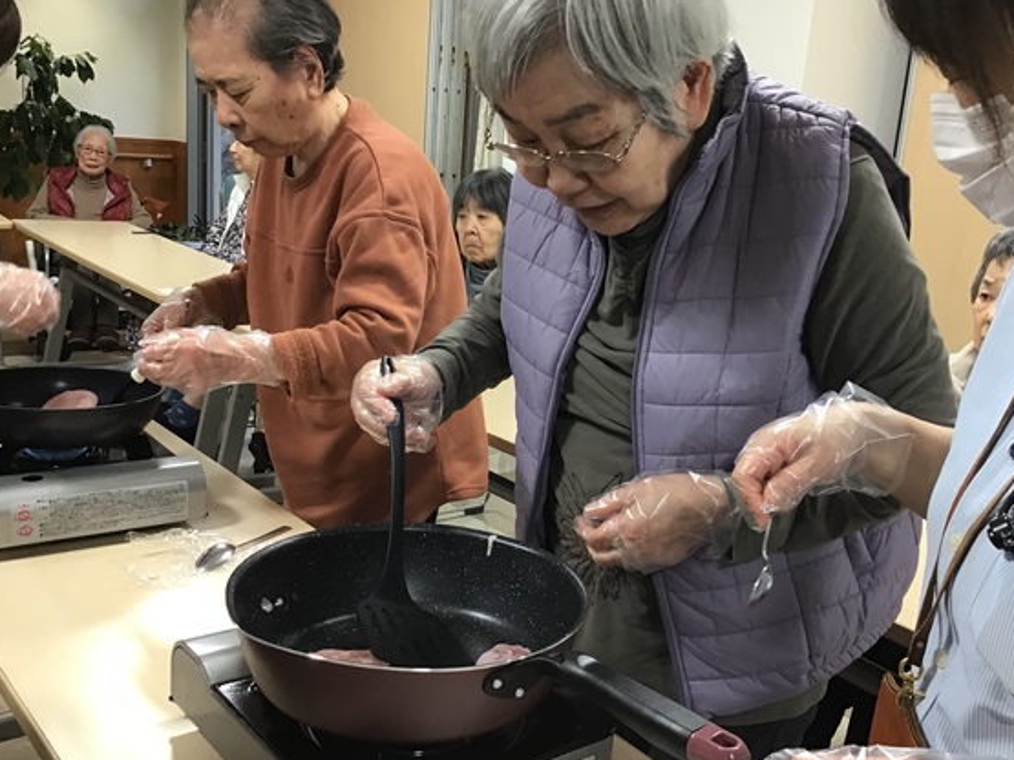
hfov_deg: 48.9
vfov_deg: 37.7
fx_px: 1113
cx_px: 565
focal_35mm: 38
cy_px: 400
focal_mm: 3.3
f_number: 2.4
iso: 80
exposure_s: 1/30
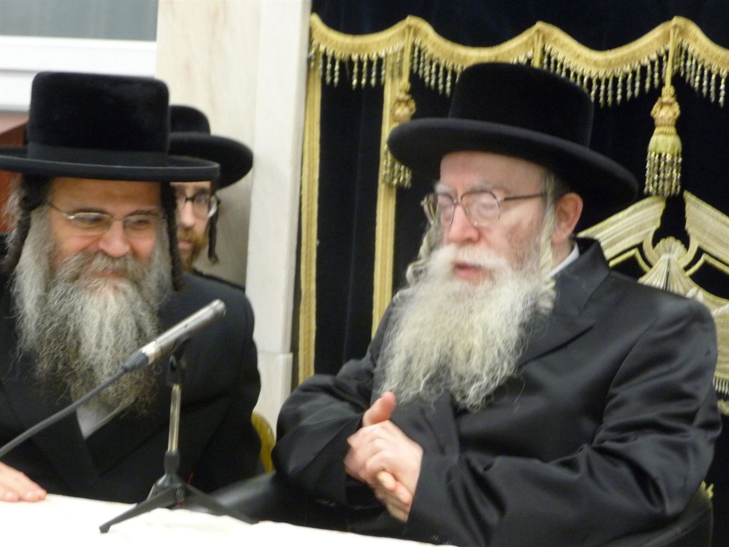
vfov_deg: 12.5
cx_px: 364
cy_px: 274
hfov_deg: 16.6
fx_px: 2506
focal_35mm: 119
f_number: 4.7
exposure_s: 1/10
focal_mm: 20.3
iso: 400
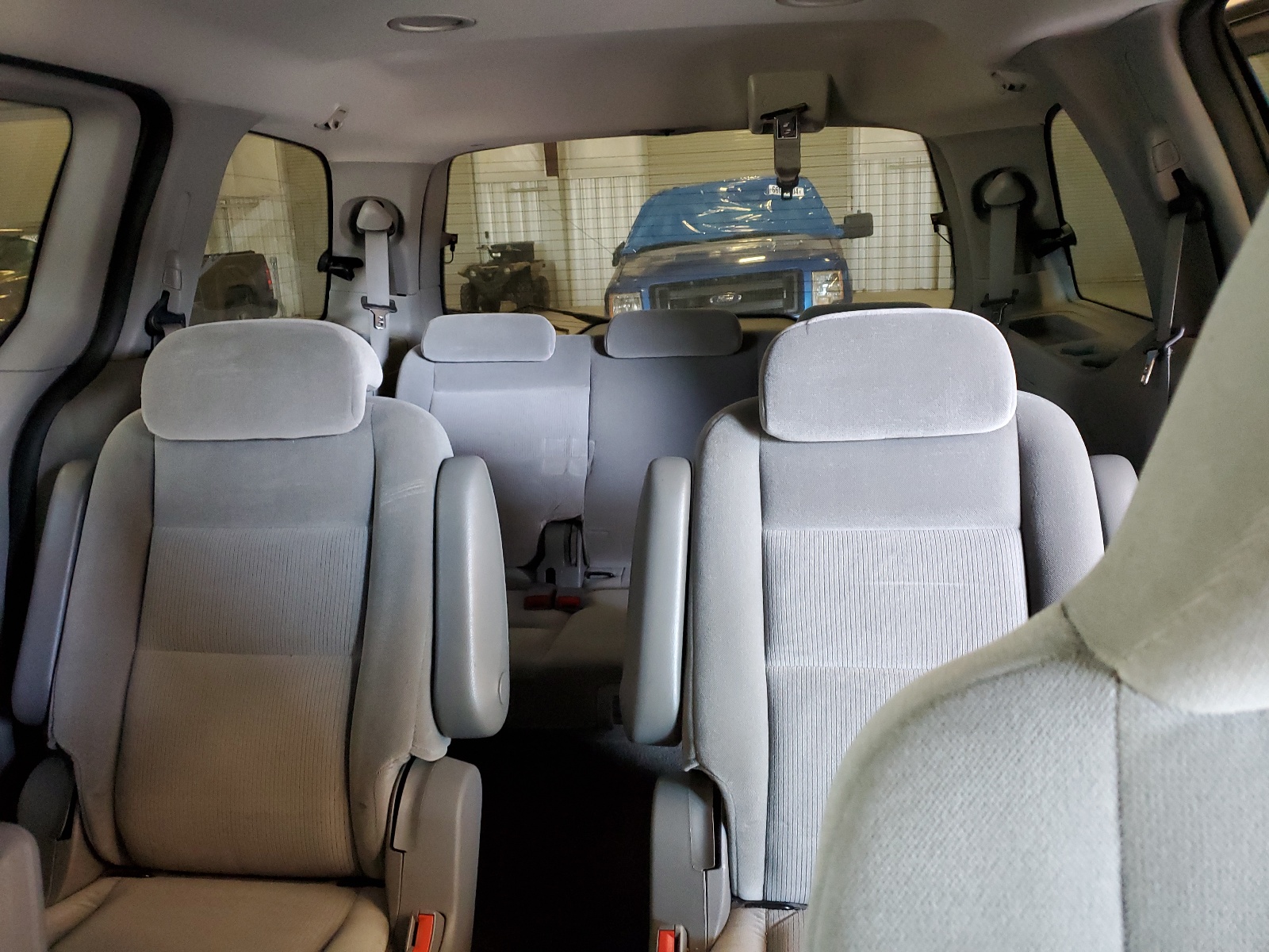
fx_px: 953
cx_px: 634
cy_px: 476
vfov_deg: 53.1
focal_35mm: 26
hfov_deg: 67.3
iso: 330
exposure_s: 1/60.2
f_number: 1.5
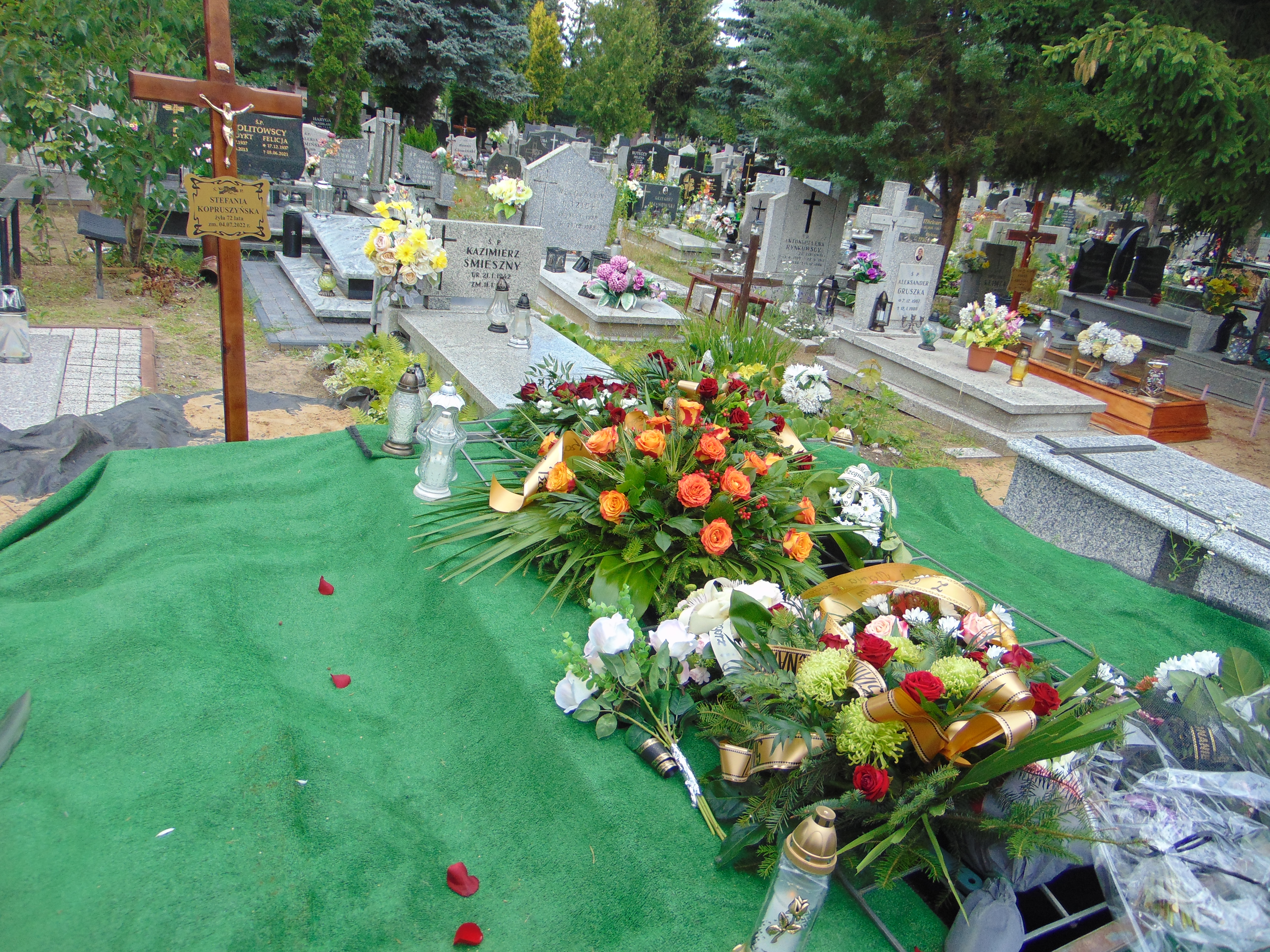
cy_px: 476
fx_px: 917
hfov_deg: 69.4
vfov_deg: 54.9
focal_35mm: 25
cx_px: 635
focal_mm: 4.5
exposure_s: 1/320
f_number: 3
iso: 80
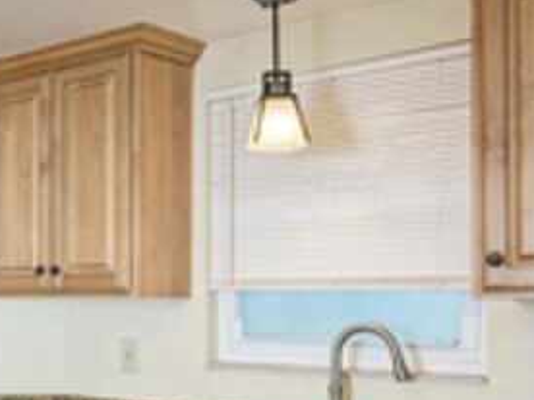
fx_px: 895
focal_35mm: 58
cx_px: 33
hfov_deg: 31.4
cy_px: 290
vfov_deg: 25.0
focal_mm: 13
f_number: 9
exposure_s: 1/5
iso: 200
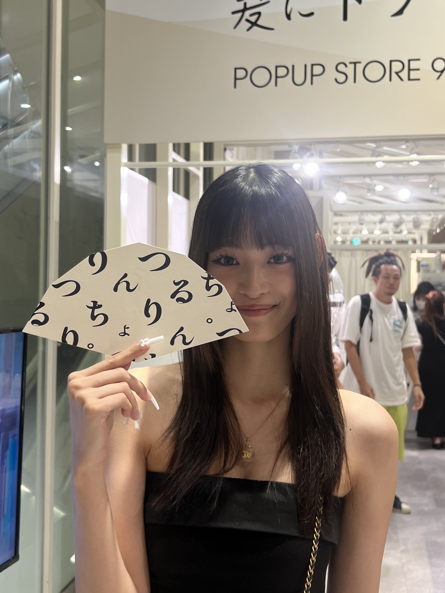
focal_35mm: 26
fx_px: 446
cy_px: 296
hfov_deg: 53.1
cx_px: 222
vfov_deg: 67.3
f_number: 1.5
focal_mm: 5.7
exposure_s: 1/127
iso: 32
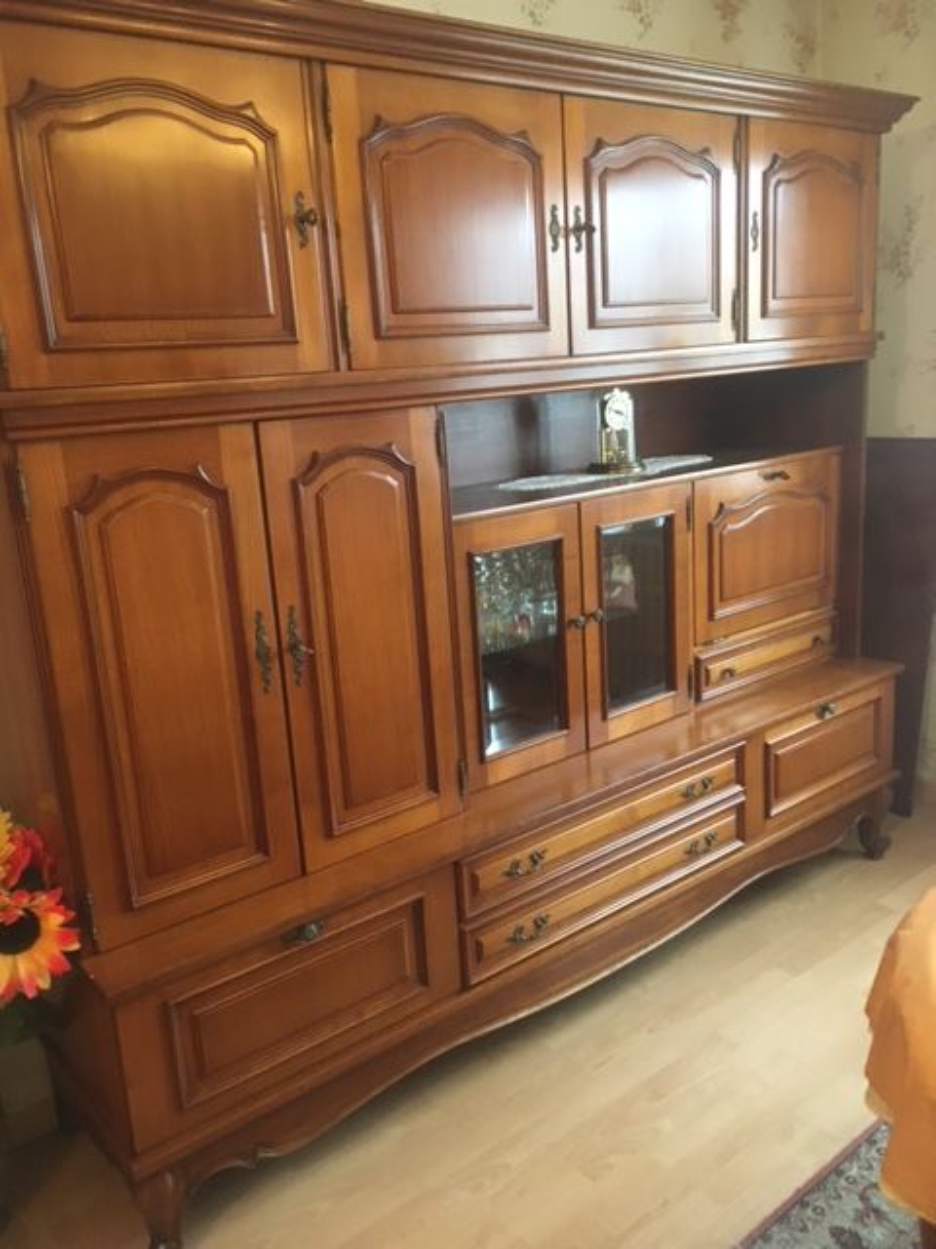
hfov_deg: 48.2
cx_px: 468
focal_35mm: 29
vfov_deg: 61.7
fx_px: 1046
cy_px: 624
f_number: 2.2
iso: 200
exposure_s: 1/17
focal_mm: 4.15
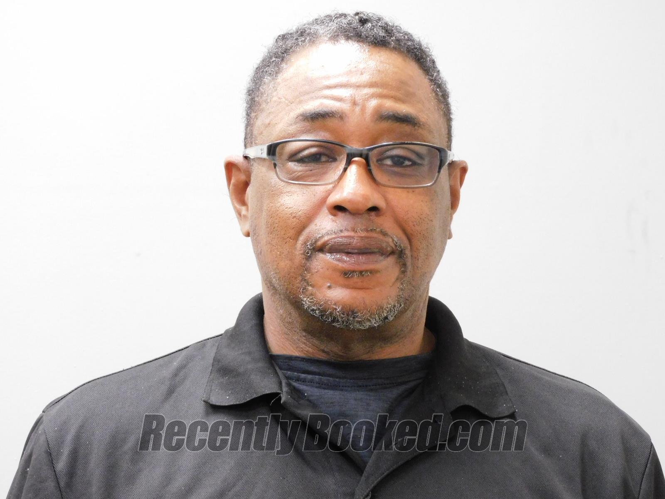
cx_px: 332
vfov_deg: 11.0
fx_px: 2593
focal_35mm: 135
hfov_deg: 14.6
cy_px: 250
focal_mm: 24.2
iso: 800
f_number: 5
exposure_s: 1/8
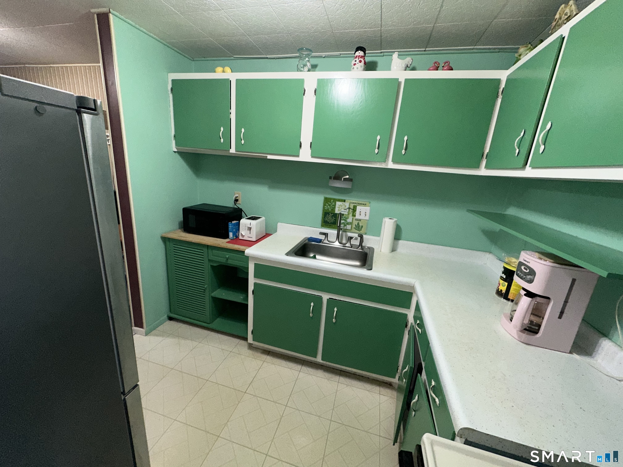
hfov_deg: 102.1
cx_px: 312
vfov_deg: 85.7
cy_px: 234
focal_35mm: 14
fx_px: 252
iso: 80
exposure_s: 1/77
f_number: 2.2
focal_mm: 2.22
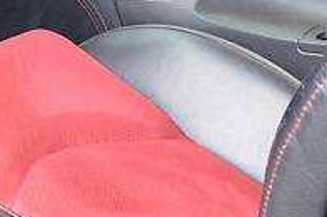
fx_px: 1224
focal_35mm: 135
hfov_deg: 15.2
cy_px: -93
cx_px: 87
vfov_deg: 9.9
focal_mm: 22
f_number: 7.1
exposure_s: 1/60
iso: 800
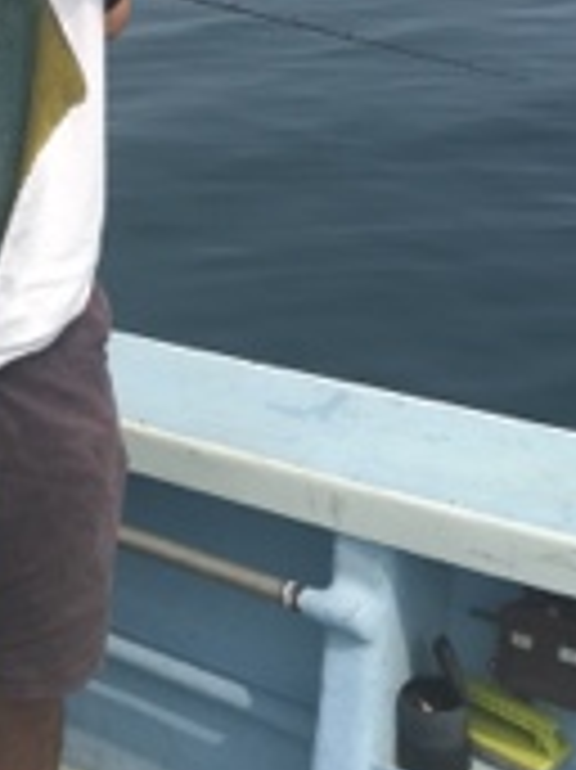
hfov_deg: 21.1
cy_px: 14
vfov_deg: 27.1
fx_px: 1511
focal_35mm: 68
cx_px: 40
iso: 25
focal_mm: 4.15
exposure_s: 1/2262
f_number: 2.2
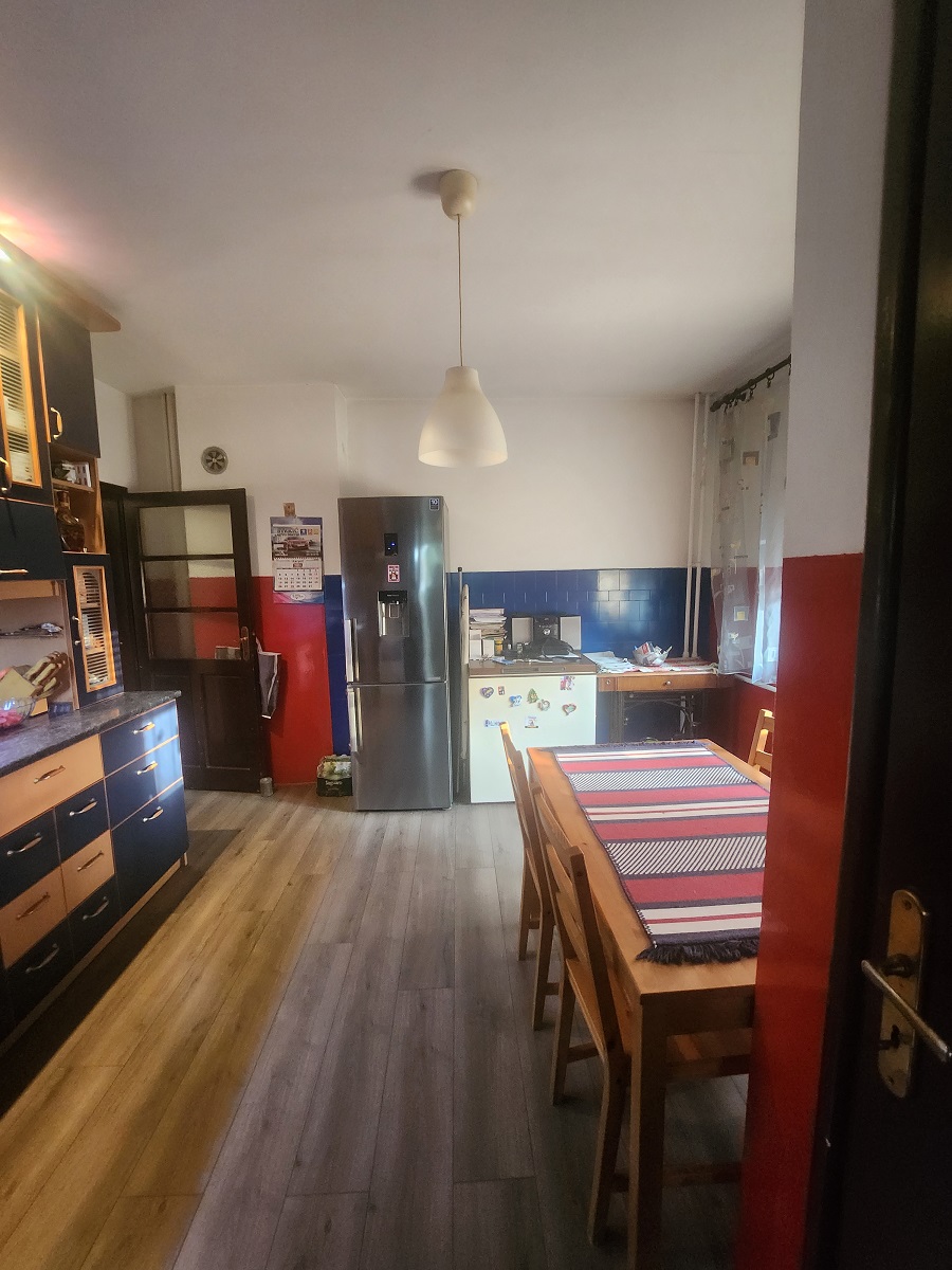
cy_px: 635
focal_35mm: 13
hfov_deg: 89.9
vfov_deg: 106.2
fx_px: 477
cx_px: 476
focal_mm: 1.7
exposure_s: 1/25
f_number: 2.2
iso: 640
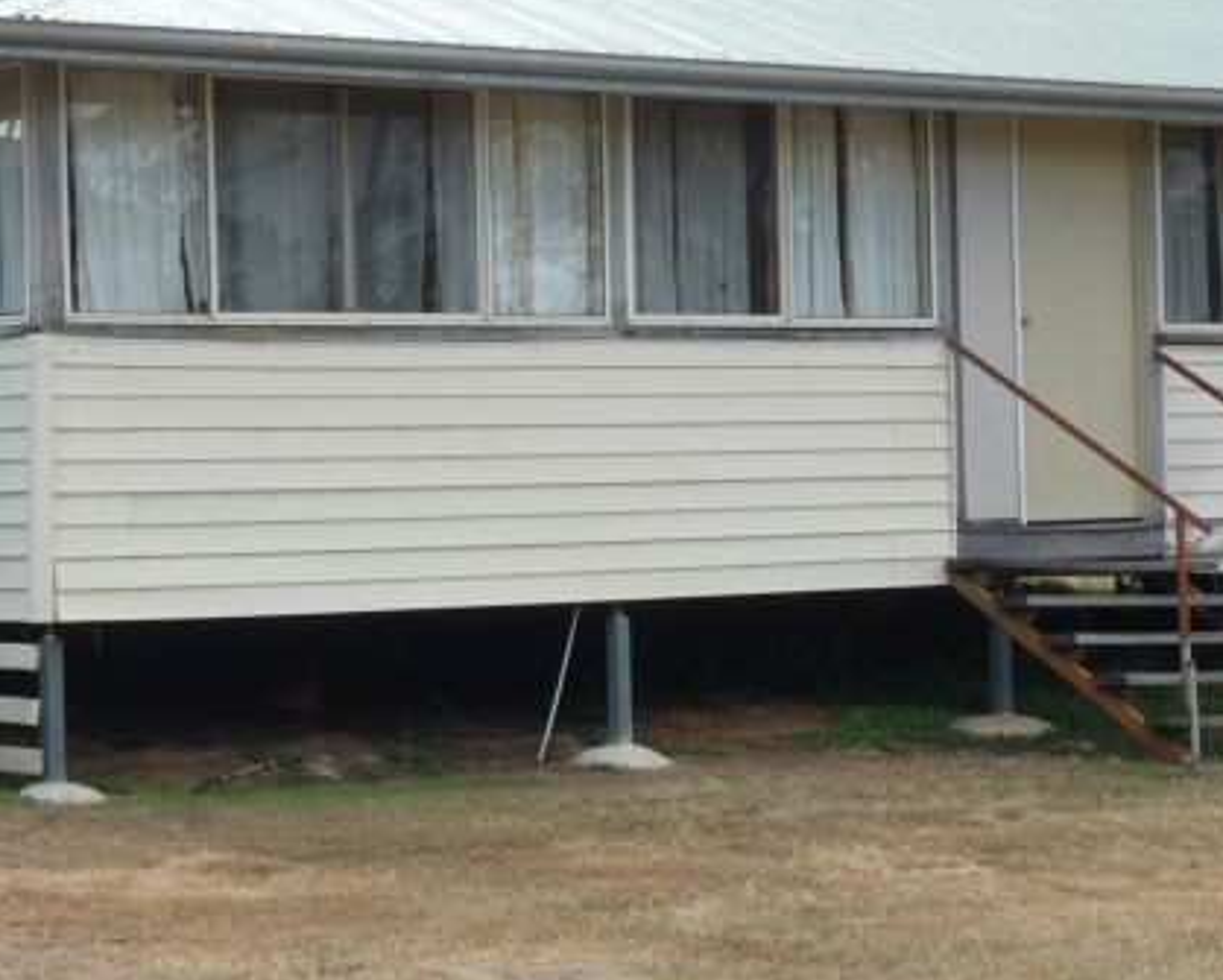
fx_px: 3839
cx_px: 652
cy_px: 307
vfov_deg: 14.5
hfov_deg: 18.1
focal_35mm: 106
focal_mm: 12.7
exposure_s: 1/250
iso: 100
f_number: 4.7
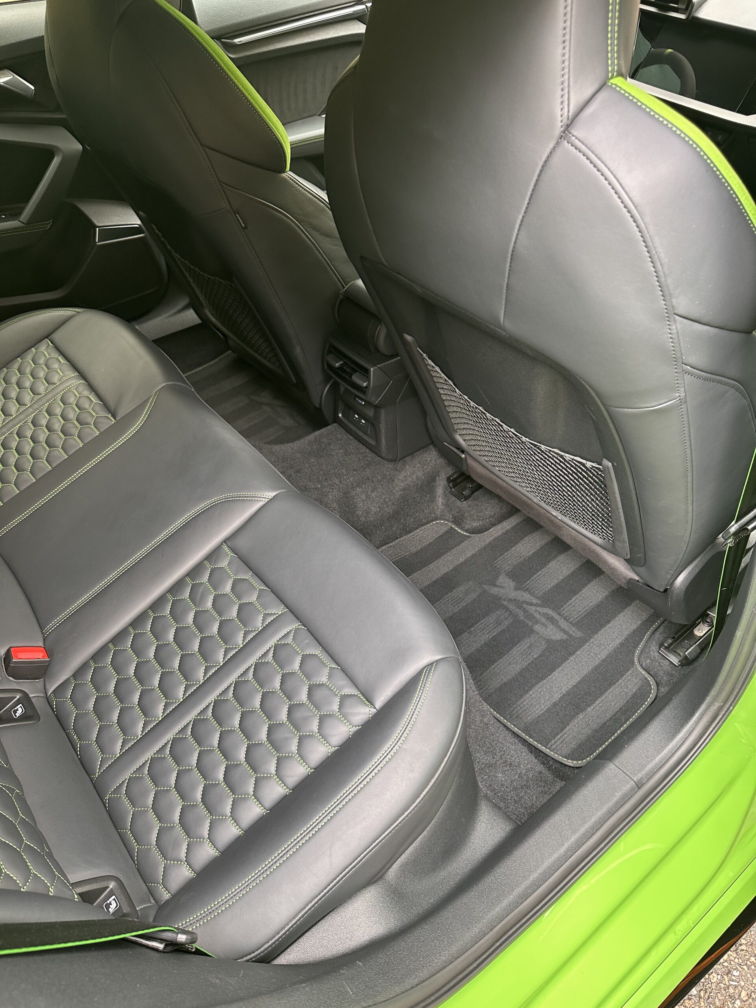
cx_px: 378
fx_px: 699
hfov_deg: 56.8
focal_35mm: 24
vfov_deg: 71.6
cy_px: 504
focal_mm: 6.86
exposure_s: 1/72
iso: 250
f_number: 1.78
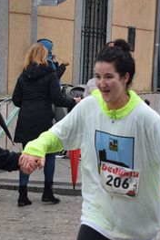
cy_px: 199
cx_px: 81
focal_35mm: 155
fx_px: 1031
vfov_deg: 13.2
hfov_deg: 8.9
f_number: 4.5
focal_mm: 34
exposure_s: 1/800
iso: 800
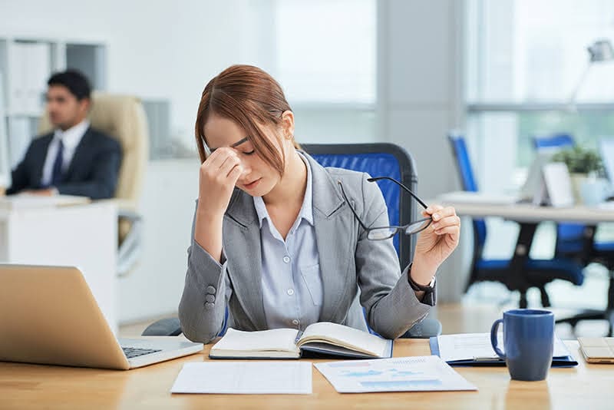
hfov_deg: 20.4
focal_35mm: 100
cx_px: 307
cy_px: 205
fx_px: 1706
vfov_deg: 13.7
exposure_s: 1/250
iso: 200
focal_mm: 100
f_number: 4
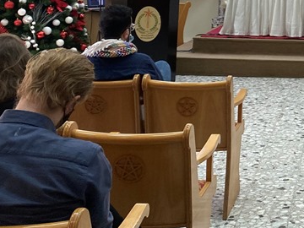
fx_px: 650
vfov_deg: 18.9
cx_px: 391
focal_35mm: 74
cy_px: -42
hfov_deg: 23.4
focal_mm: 4.25
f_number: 1.8
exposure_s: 1/100
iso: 80
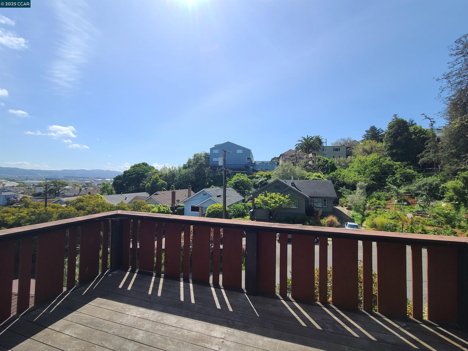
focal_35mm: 13
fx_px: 176
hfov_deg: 106.2
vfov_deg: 89.9
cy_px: 176
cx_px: 234
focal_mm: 2.2
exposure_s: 1/2066
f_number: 2.2
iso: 64
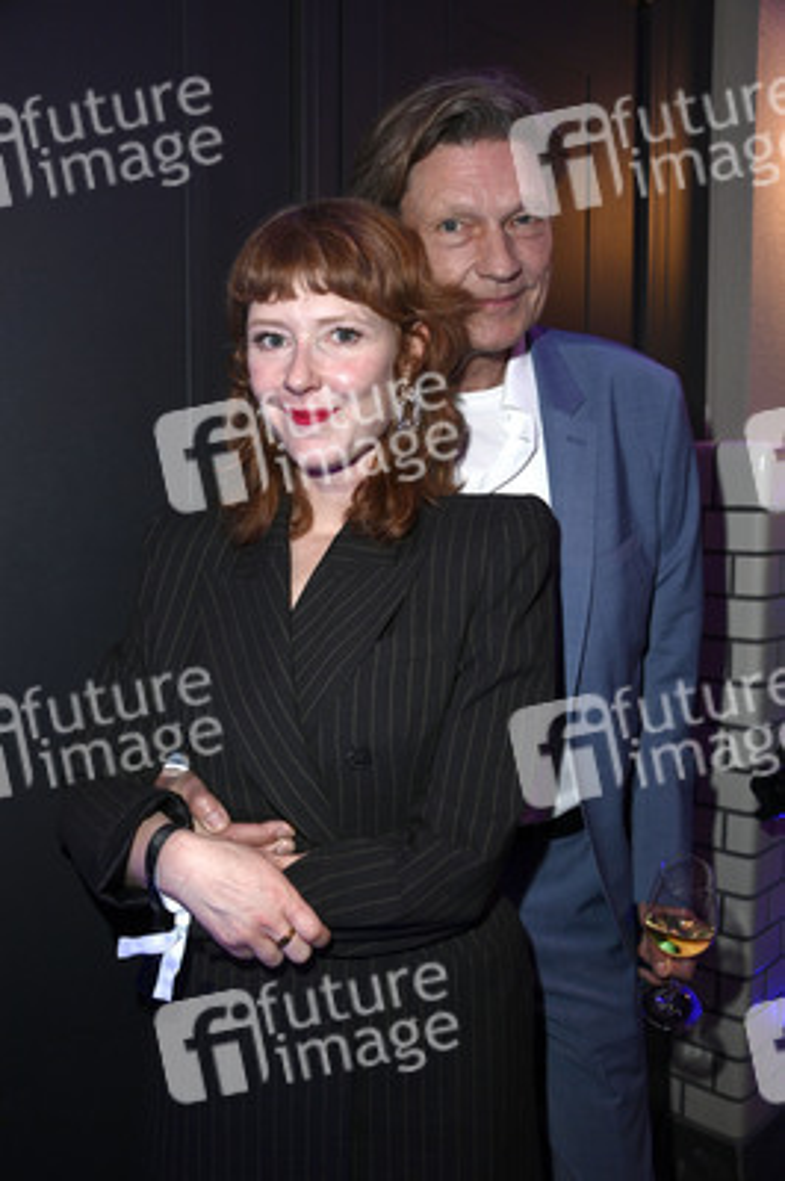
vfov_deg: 58.8
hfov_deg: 41.0
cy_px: 590
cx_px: 392
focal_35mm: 32
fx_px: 1048
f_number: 5.6
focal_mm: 32
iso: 1250
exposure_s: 1/100
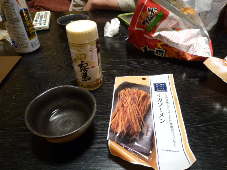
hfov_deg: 69.4
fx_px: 164
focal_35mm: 25
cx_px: 116
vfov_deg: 54.9
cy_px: 88
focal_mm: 4.3
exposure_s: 1/6
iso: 200
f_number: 3.3
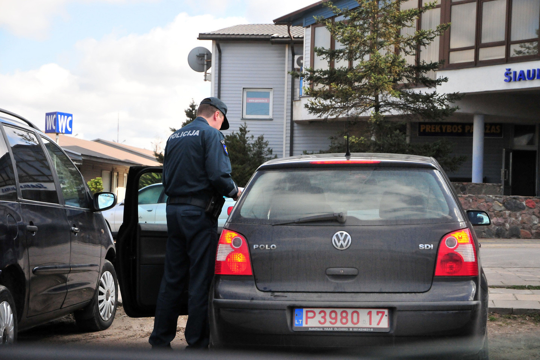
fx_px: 1125
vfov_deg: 18.2
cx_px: 270
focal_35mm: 75
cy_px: 180
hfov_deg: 27.0
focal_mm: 50
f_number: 5
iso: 1250
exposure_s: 1/2500
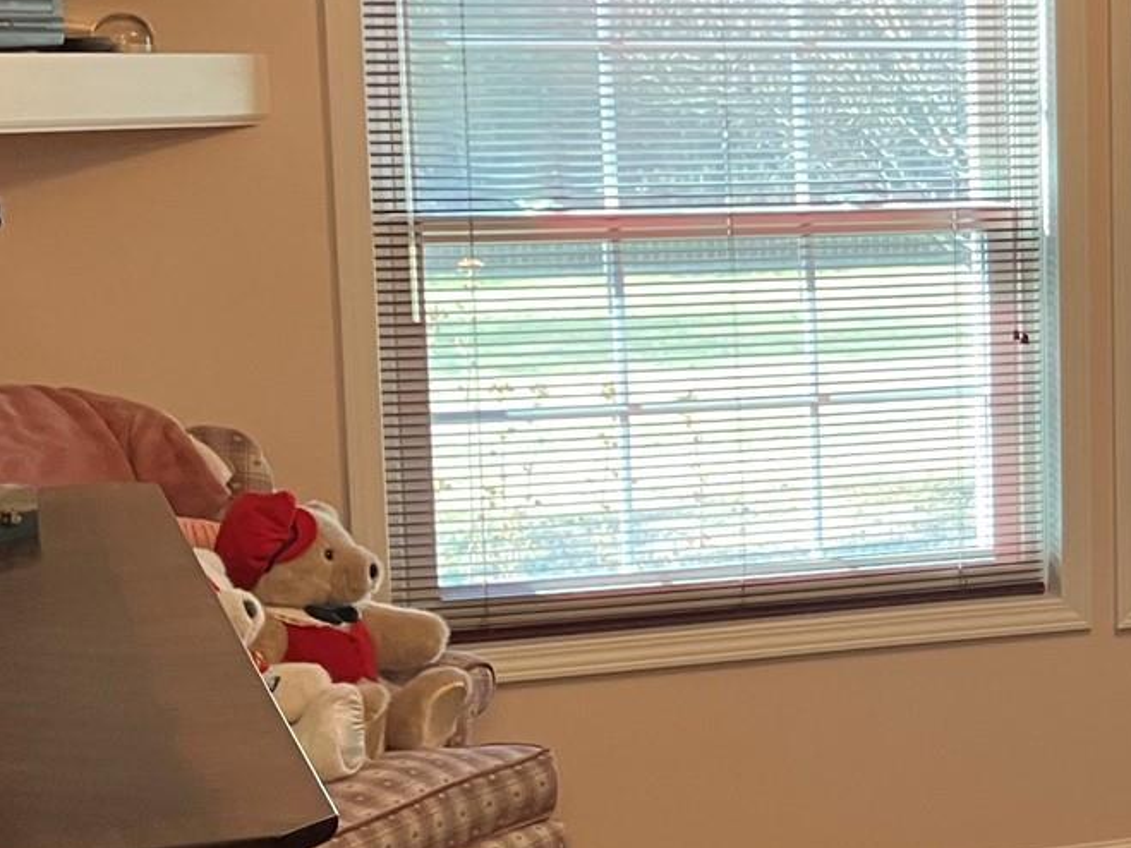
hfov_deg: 21.3
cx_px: 1249
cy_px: 512
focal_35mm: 87
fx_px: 2842
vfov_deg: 17.0
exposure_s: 1/60
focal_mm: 3.99
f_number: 1.8
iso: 64
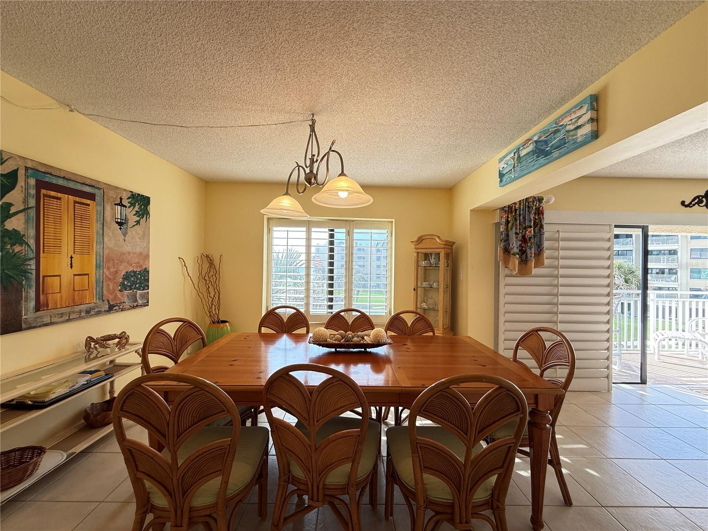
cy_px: 266
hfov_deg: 102.1
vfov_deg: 85.7
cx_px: 354
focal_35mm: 14
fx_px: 286
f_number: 2.2
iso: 100
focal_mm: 2.22
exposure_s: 1/120
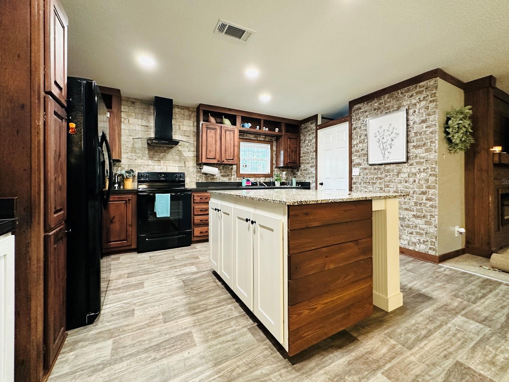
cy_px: 181
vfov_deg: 81.7
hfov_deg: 98.1
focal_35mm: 15
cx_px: 261
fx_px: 221
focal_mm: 2.22
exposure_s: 1/60
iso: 400
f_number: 2.2
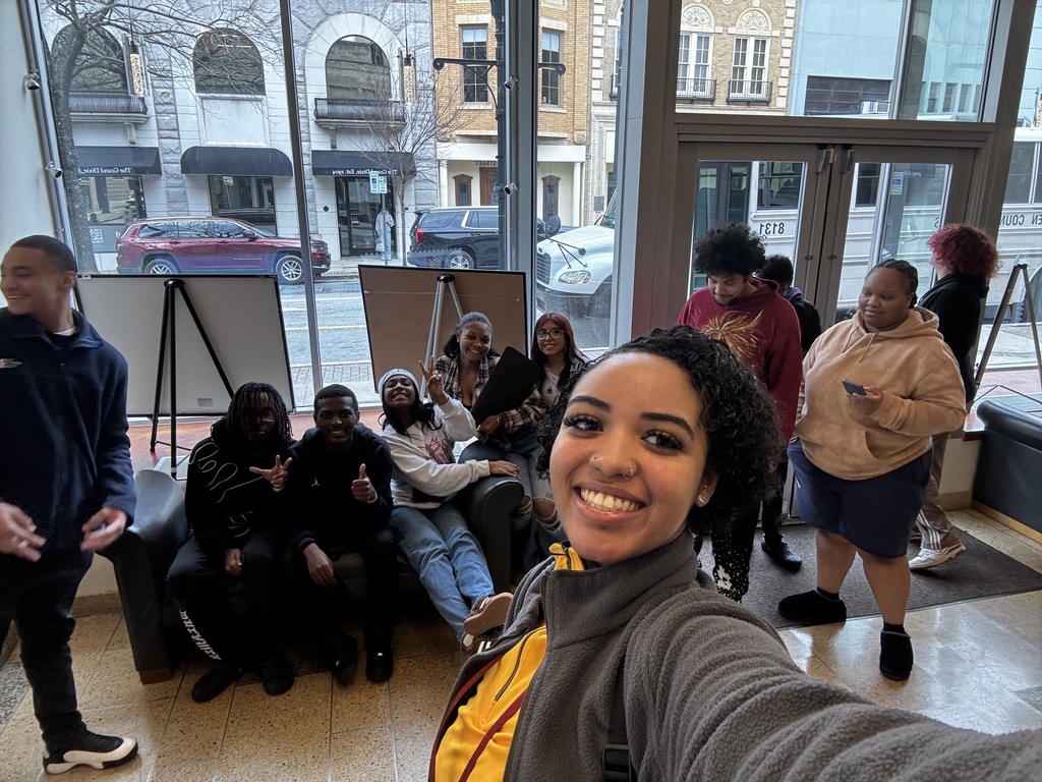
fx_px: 692
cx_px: 521
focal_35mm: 23
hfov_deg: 73.9
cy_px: 391
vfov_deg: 58.9
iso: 80
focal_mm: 2.69
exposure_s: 1/60
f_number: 1.9
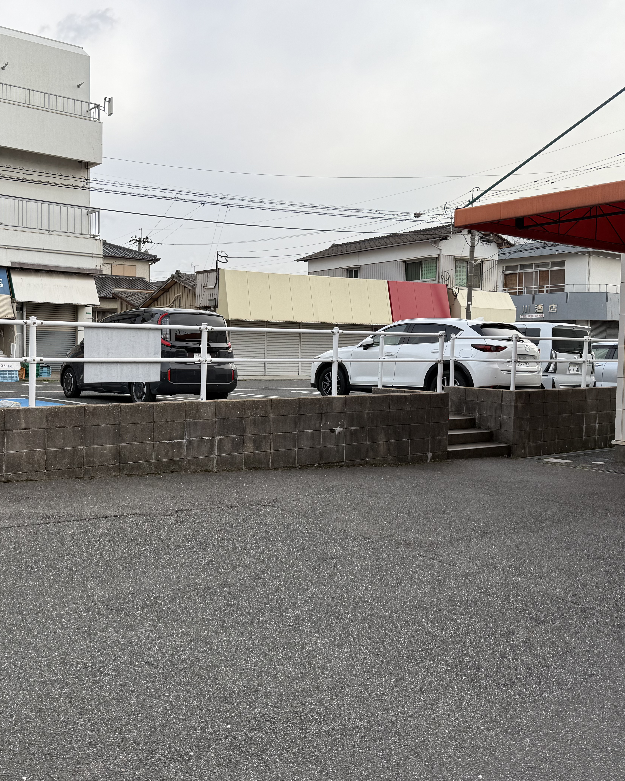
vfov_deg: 55.7
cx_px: 176
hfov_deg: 44.6
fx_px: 740
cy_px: 386
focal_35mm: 32
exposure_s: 1/1618
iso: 80
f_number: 1.78
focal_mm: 6.76
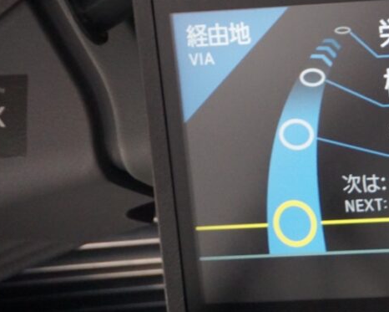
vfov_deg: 3.7
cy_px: 92
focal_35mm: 418
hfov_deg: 4.6
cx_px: 405
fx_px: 4814
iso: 2500
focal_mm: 135
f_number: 5.6
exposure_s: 1/250
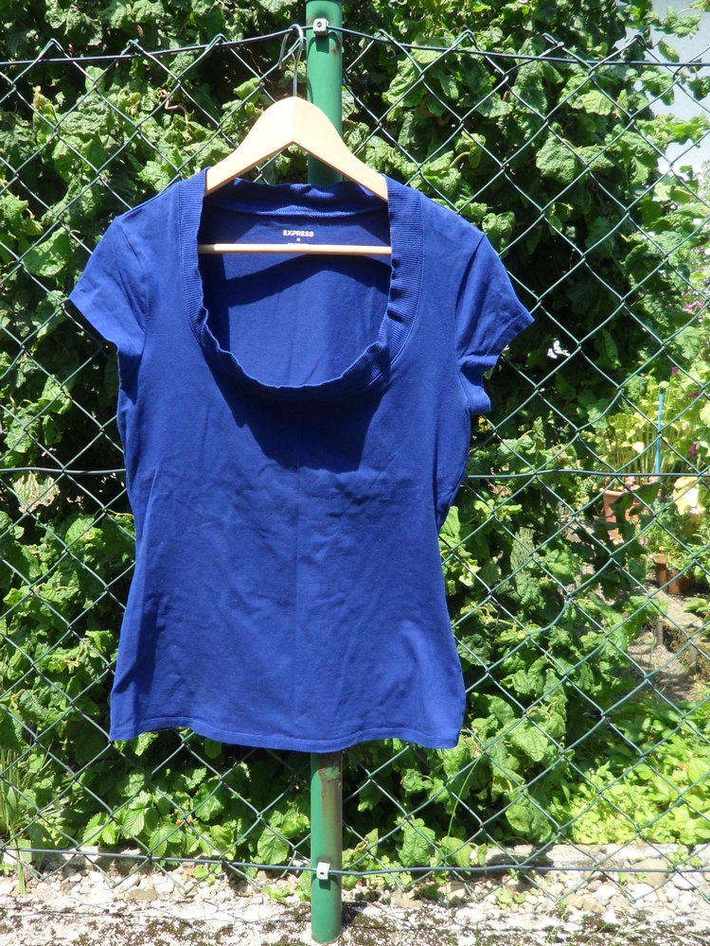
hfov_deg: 39.6
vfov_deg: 51.3
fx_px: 985
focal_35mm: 36
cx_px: 323
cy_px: 490
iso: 80
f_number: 3.5
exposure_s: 1/180
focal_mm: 4.9
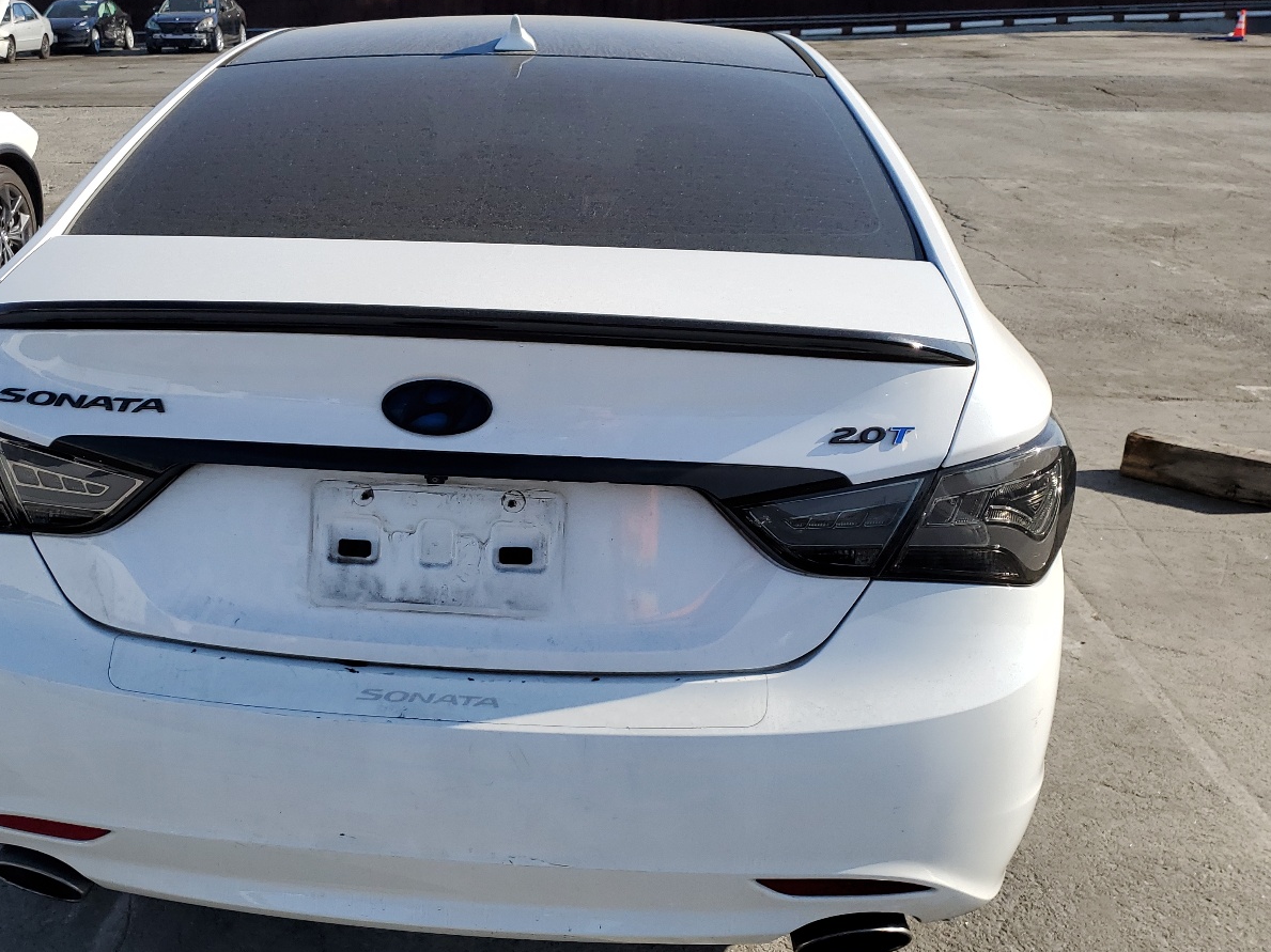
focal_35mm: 35
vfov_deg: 40.7
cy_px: 493
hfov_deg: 51.6
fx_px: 1285
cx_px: 419
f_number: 1.5
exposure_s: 1/3333
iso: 50
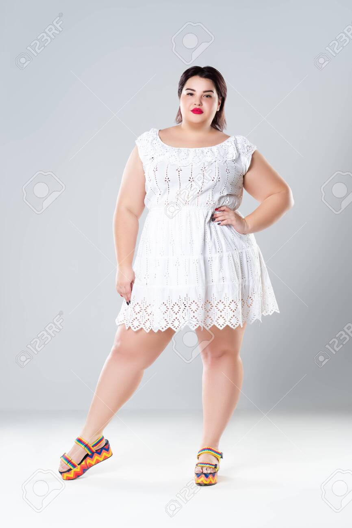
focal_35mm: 80
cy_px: 264
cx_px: 176
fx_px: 1174
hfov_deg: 17.1
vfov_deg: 25.4
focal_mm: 80
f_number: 7.1
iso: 200
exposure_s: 1/80
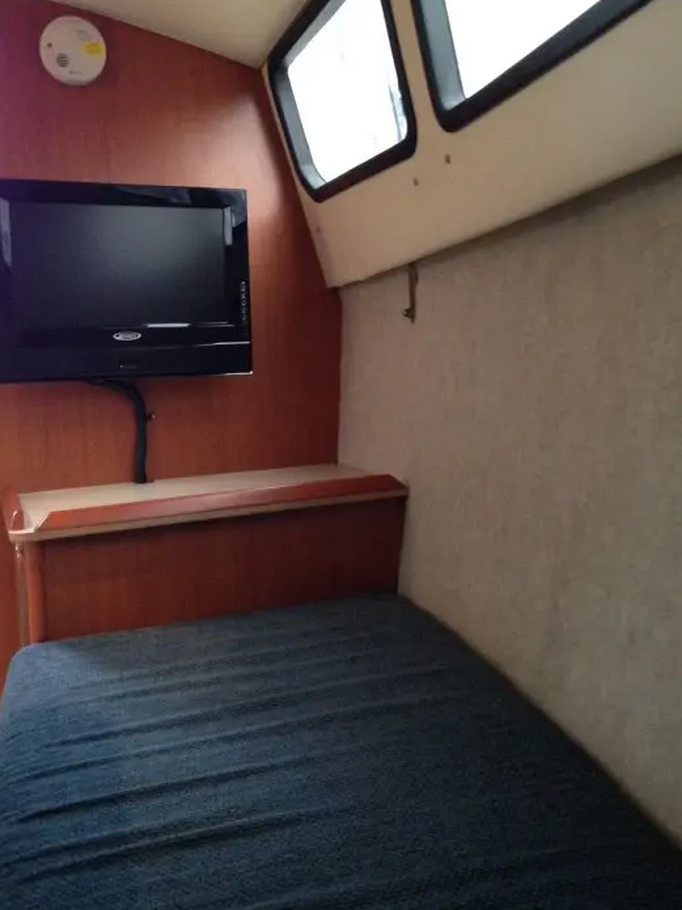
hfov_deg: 37.7
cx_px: 321
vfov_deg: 48.9
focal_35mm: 38
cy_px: 414
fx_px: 999
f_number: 2.4
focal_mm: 4.12
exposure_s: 1/20
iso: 320
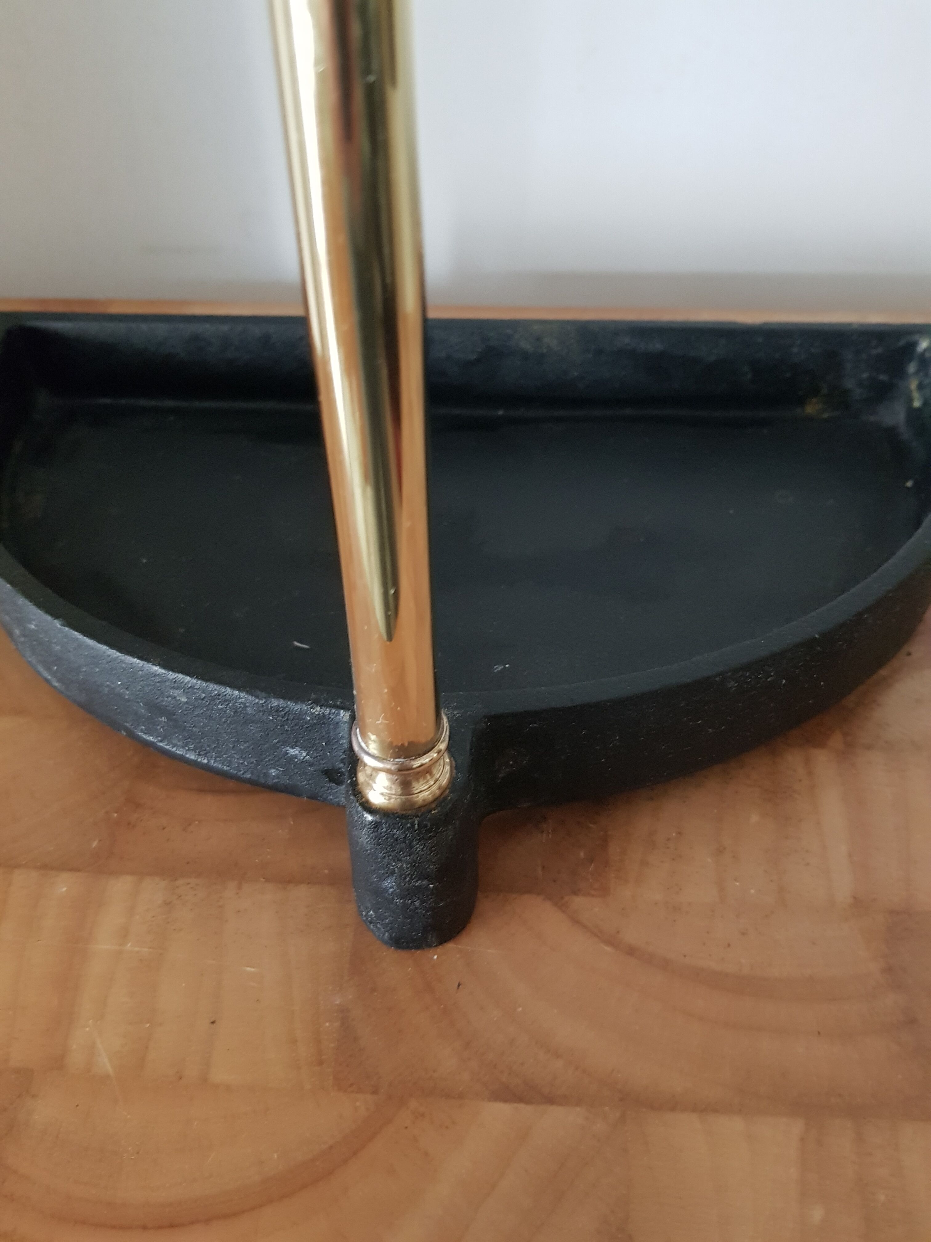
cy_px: 621
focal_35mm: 26
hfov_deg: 53.1
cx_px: 466
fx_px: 932
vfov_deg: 67.3
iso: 640
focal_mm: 4.3
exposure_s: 1/30
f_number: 1.7
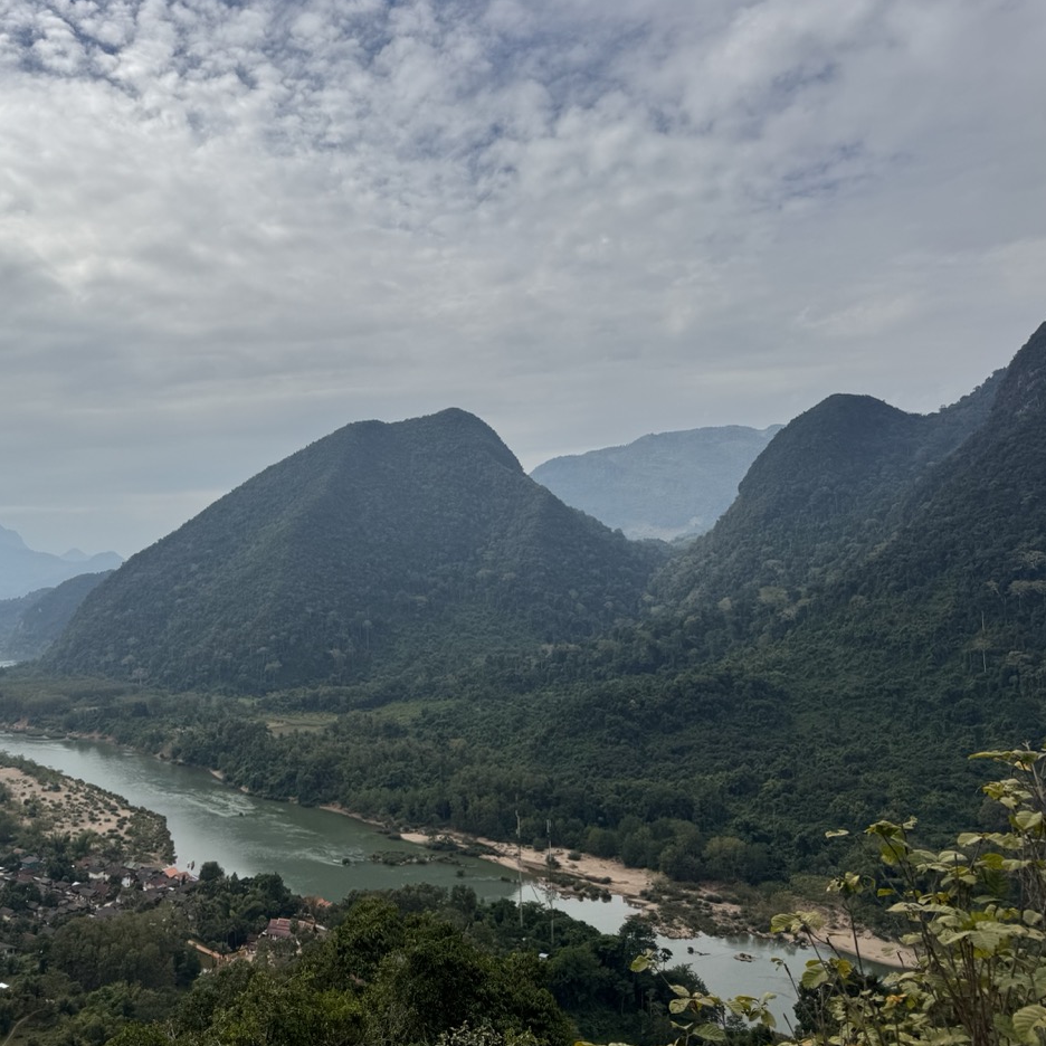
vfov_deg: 55.6
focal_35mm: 29
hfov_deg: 54.4
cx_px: 337
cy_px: 514
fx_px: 991
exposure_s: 1/12346
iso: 80
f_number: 1.78
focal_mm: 6.76
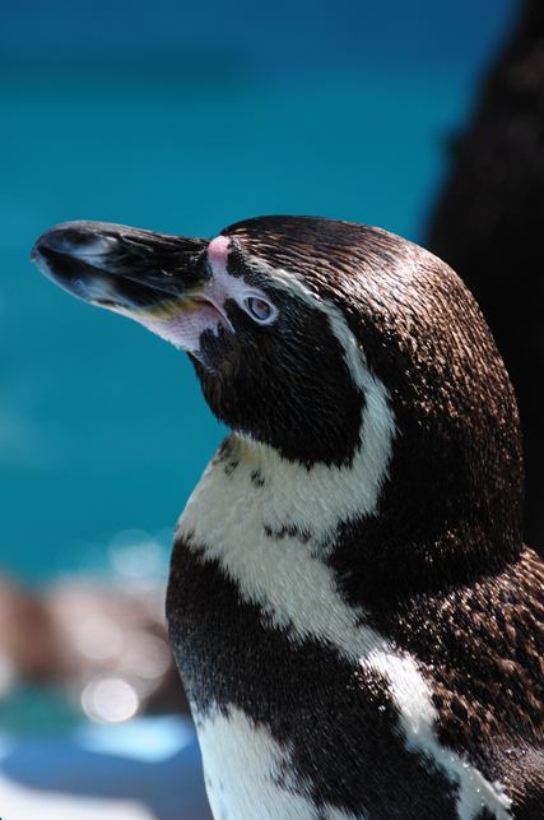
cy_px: 410
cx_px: 272
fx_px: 10227
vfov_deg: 4.6
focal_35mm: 450
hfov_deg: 3.0
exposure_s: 1/400
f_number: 5.6
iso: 200
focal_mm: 300
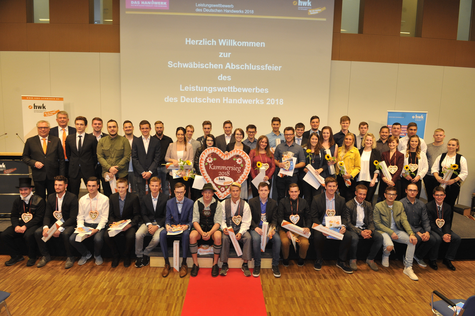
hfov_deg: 73.8
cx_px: 238
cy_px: 158
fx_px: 316
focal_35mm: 24
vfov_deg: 53.1
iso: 1600
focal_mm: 24
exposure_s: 1/60
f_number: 5.6
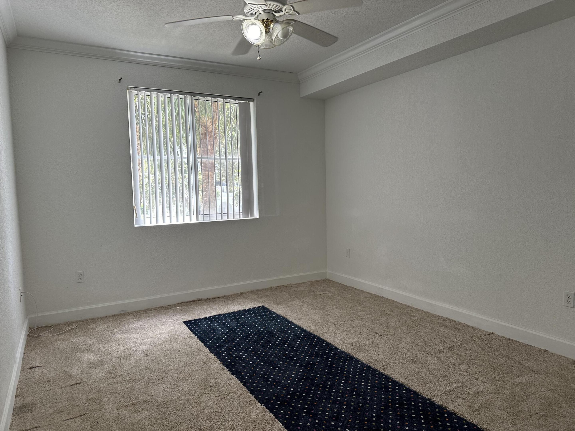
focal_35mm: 24
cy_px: 216
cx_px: 288
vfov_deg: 56.8
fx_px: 399
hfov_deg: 71.6
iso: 200
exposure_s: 1/120
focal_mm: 6.86
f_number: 1.78
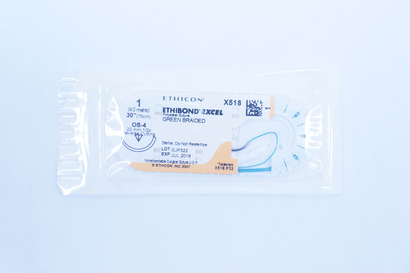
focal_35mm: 62
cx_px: 205
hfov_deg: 32.7
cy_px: 136
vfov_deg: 22.0
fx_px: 700
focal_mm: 41
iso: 800
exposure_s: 1/125
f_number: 5.6
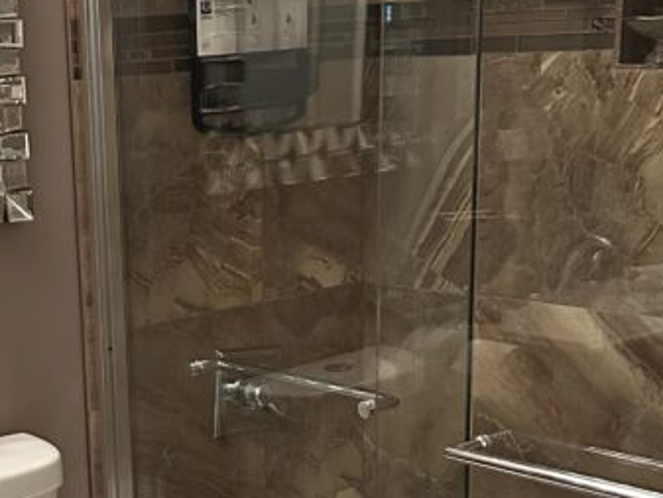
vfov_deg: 25.0
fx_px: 1092
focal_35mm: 57
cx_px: 108
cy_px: 437
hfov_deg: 32.6
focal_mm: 6.86
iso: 800
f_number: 1.78
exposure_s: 1/40
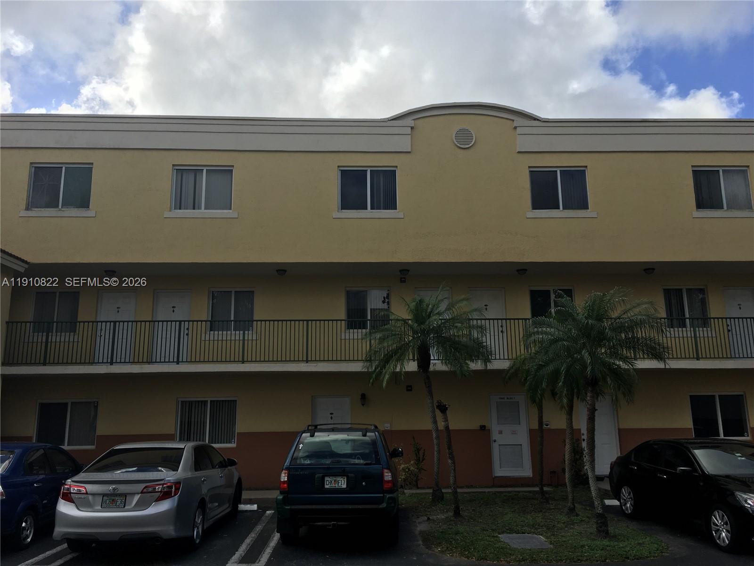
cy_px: 283
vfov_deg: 48.2
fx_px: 632
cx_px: 377
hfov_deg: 61.7
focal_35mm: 29
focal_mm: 4.15
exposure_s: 1/1748
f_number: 2.2
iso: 25
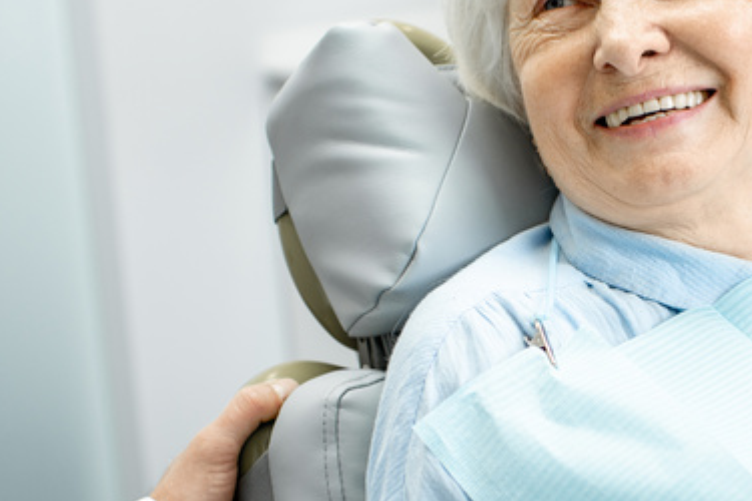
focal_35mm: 112
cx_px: 604
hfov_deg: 18.1
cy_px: 348
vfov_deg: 12.2
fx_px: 2339
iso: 250
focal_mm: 35
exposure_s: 1/200
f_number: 2.2
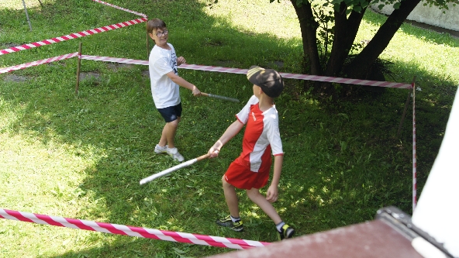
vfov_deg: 33.7
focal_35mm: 35
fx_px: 426
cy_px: 121
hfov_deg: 56.6
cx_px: 227
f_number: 6.3
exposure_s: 1/160
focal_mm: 22
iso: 200
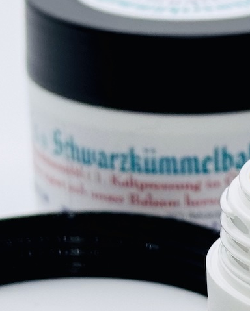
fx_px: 1820
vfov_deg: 9.8
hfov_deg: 7.8
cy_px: 250
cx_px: 320
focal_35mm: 197
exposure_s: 1/568
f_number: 1.78
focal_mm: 6.76
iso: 64
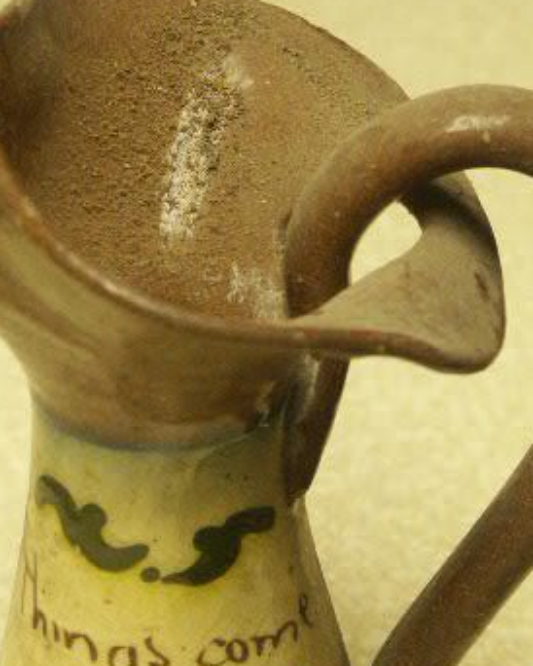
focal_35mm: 188
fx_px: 3704
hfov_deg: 8.2
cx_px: 226
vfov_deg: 10.2
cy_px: 504
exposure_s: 1/60
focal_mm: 25.42
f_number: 3.5
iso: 200
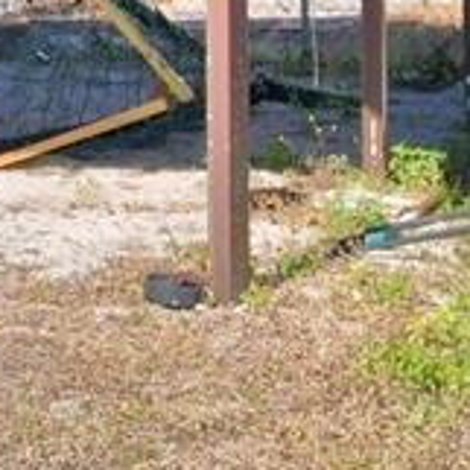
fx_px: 2489
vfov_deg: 10.3
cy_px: -298
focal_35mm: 162
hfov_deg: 10.2
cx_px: -371
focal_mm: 20
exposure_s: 1/640
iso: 100
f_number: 5.6
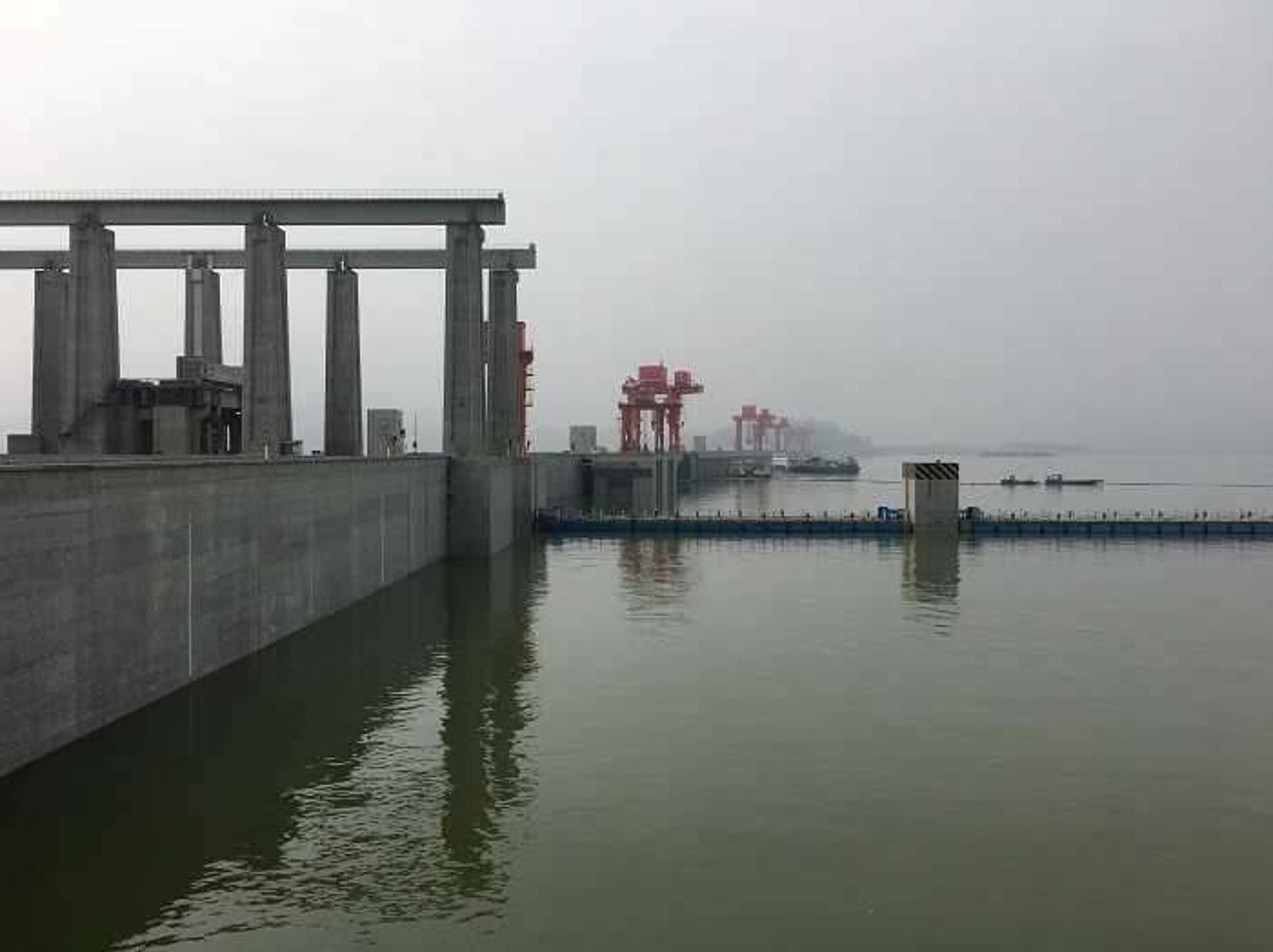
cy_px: 476
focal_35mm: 29
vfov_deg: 48.2
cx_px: 636
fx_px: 1066
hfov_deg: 61.7
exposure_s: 1/1923
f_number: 2.2
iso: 25
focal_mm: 4.15
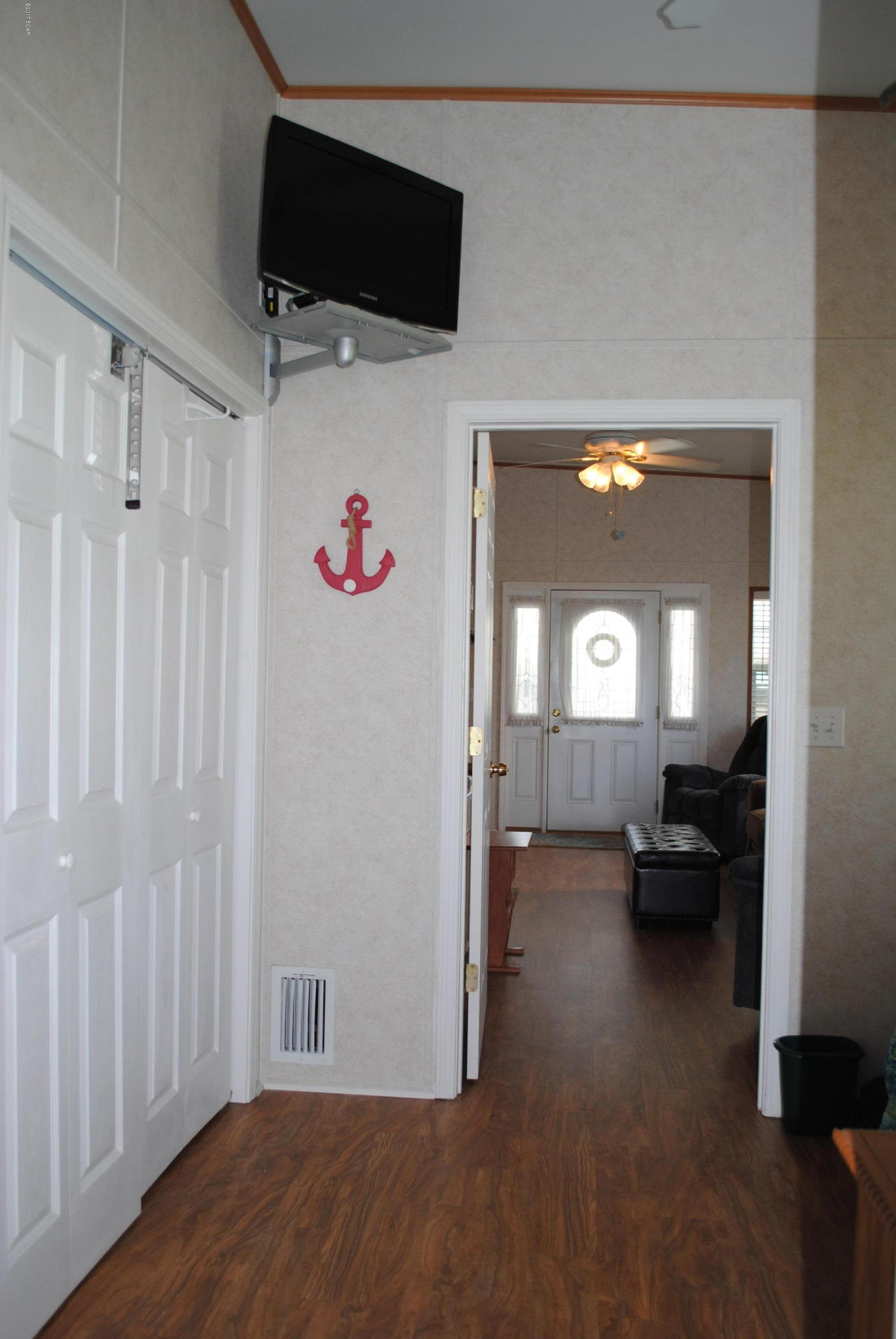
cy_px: 670
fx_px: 1117
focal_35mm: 30
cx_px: 448
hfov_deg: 43.7
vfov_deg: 61.9
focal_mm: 20
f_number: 3.8
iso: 200
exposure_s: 1/60
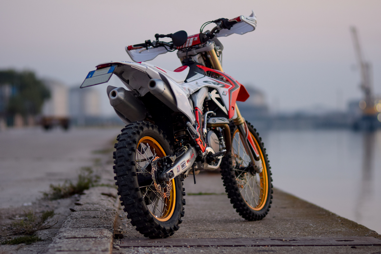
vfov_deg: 10.8
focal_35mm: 128
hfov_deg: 16.1
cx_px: 190
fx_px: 1349
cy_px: 127
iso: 400
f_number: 1.4
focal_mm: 85
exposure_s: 1/250
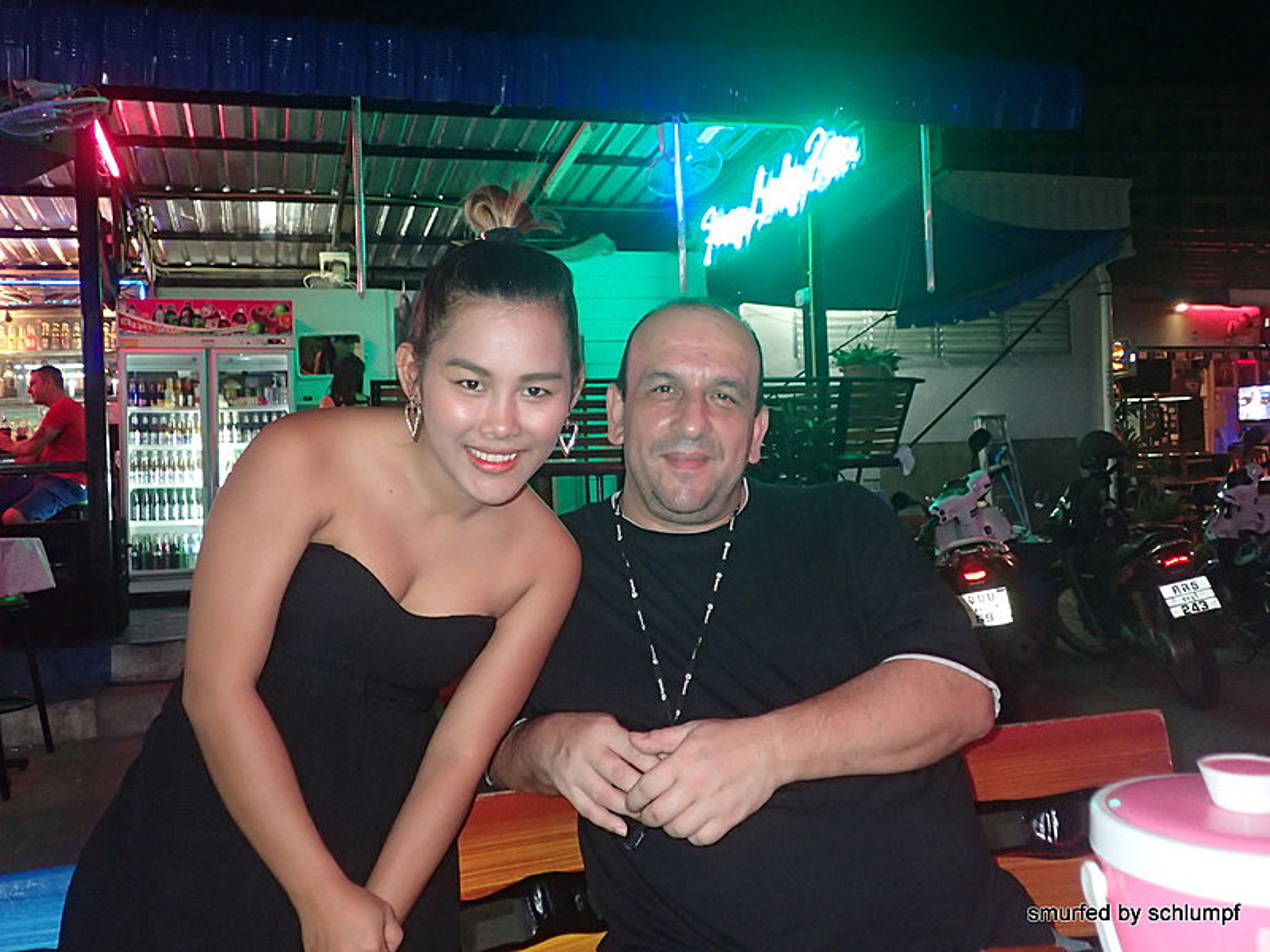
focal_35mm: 32
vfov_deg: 44.2
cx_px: 635
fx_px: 1174
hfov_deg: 56.8
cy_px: 476
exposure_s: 1/30
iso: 640
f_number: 2.4
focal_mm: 5.87
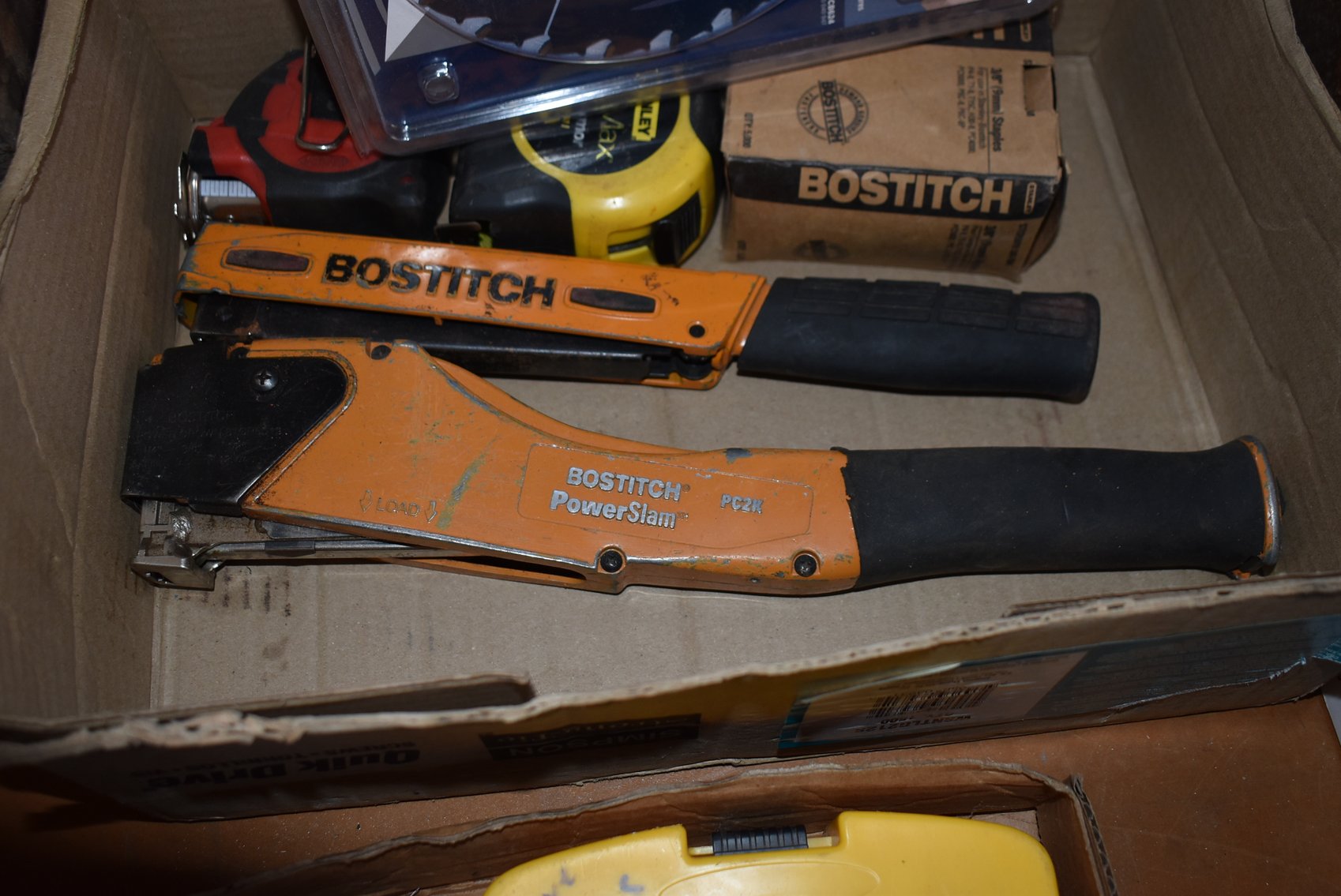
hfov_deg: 53.1
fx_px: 1342
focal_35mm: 36
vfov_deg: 36.9
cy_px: 448
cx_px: 670
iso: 360
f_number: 4
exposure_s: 1/60
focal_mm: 24
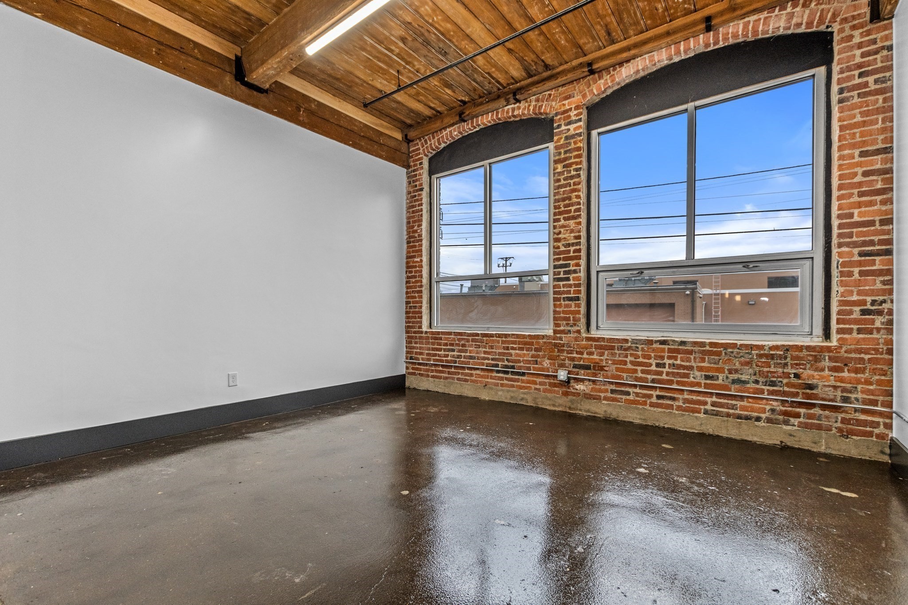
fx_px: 378
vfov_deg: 77.3
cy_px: 302
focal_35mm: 15
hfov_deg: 100.4
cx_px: 454
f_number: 5.6
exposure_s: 1/80
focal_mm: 10
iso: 400
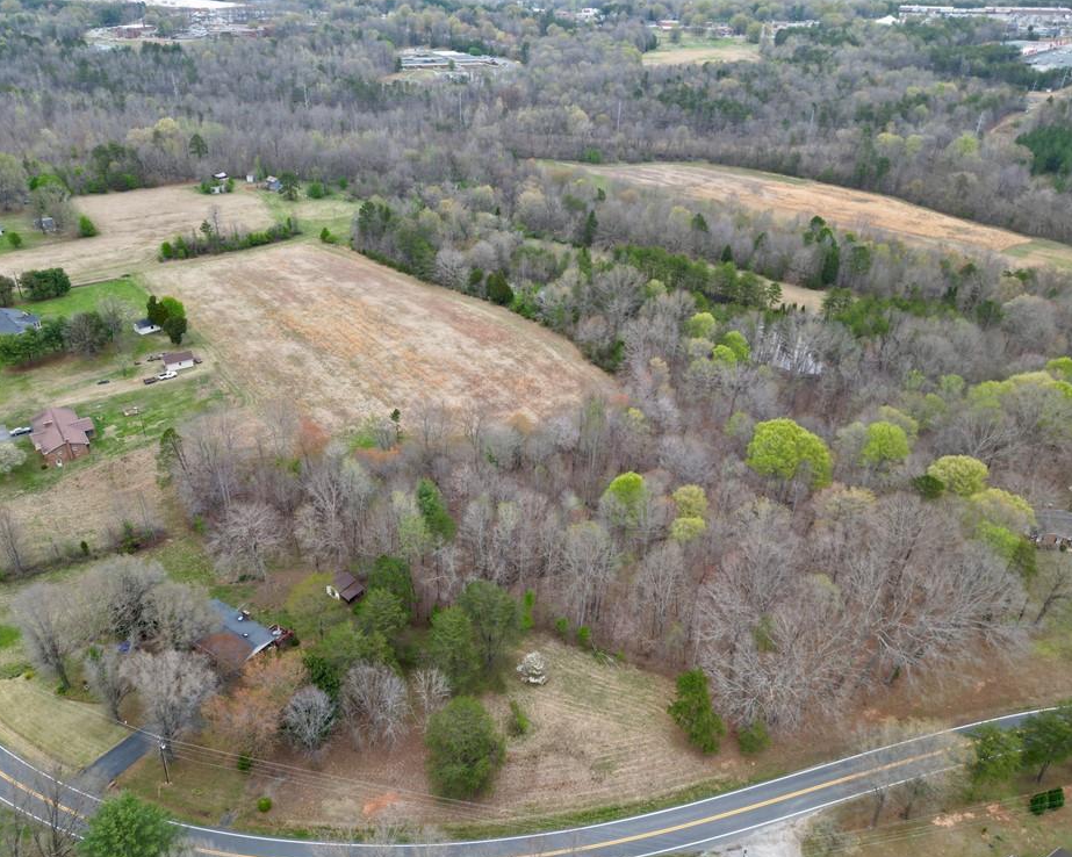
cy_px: 435
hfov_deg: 66.0
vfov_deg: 54.9
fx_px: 825
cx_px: 498
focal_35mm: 26
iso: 100
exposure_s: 1/30
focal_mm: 6.72
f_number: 1.7
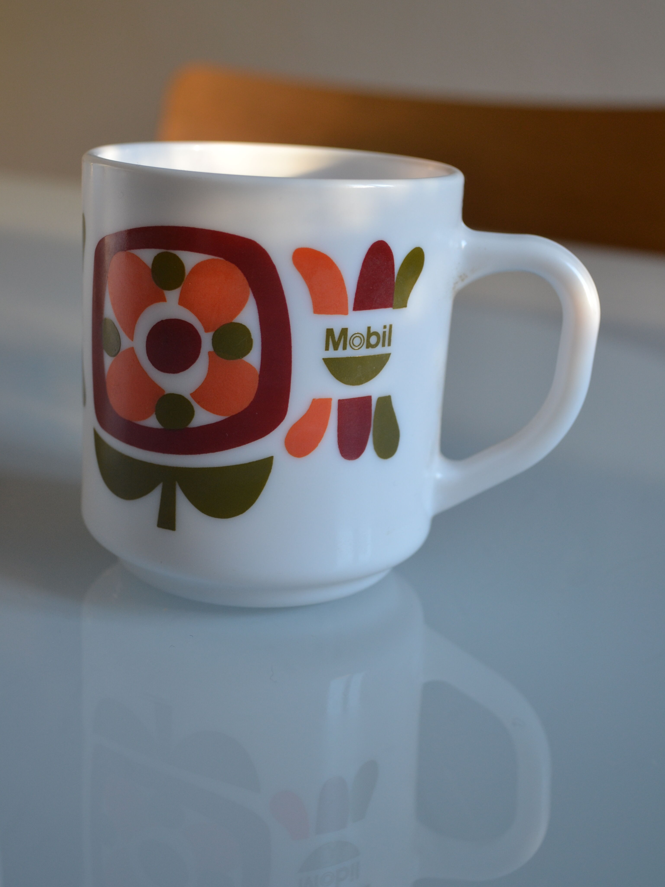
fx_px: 1332
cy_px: 408
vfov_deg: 36.8
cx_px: 333
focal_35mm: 52
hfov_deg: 28.0
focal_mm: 32
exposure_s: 1/30
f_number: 4.8
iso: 400
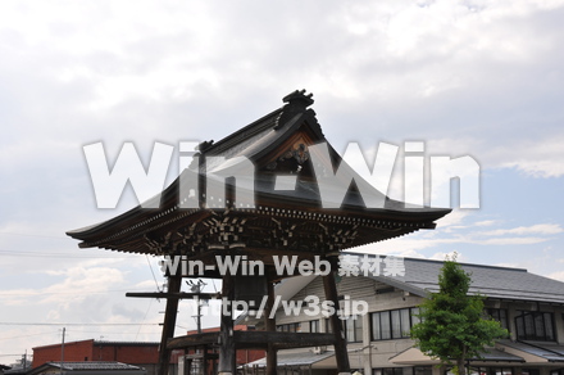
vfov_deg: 25.7
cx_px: 282
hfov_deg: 37.9
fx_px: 821
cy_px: 188
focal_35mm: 52
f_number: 14
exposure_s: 1/200
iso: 200
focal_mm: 35
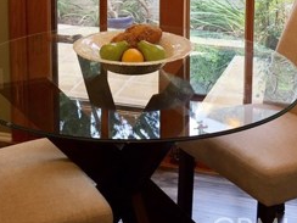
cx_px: 112
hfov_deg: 25.6
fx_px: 652
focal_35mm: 76
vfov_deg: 18.4
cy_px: -46
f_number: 2.2
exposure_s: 1/60
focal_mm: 4.15
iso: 32
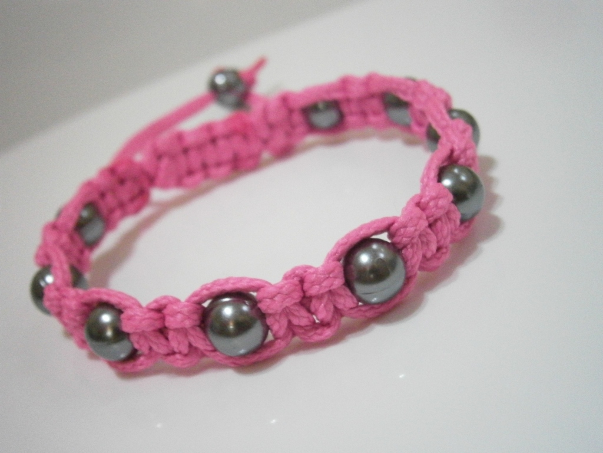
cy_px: 226
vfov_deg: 30.9
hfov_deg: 40.4
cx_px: 302
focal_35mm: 47
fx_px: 819
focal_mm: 8.3
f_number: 3.4
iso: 800
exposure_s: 1/25
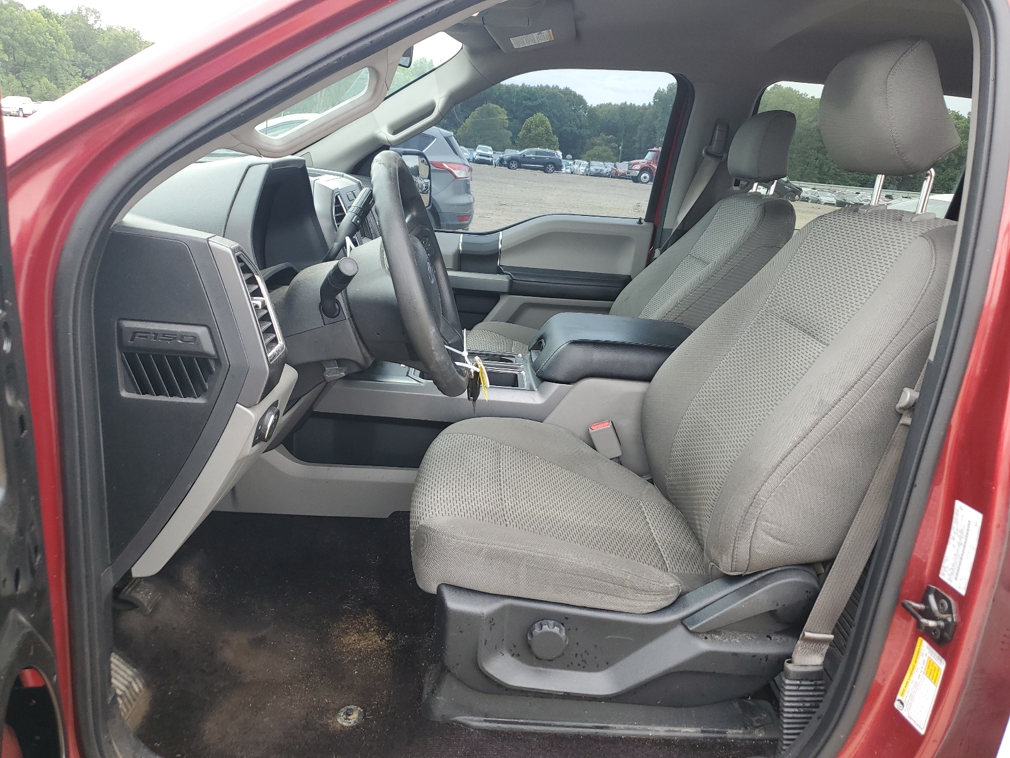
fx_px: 759
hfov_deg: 67.3
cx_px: 505
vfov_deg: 53.1
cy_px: 379
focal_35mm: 26
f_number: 1.5
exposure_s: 1/164
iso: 50
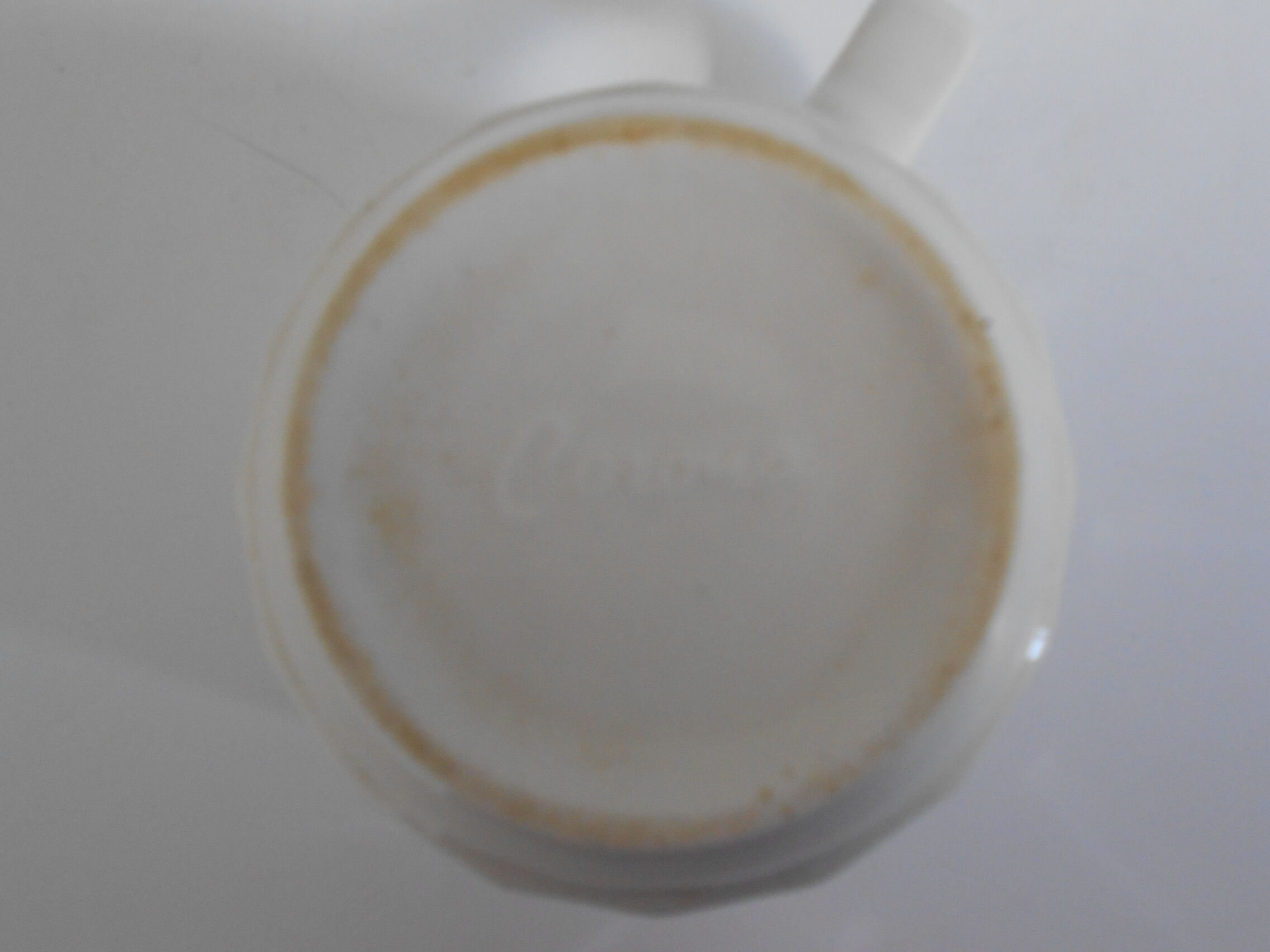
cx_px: 635
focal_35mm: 34
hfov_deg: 54.0
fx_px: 1247
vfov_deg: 41.8
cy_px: 476
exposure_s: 1/30
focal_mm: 6
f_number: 3.9
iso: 250
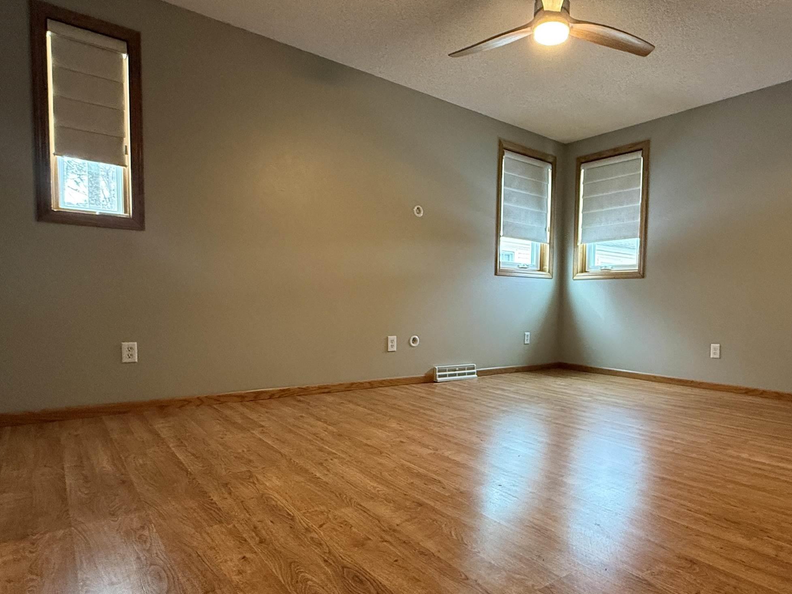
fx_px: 503
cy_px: 337
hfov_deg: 75.4
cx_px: 480
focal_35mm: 22
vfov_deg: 60.8
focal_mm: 2.22
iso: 500
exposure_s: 1/60
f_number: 2.2
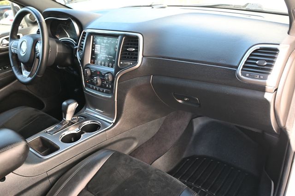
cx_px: 148
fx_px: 246
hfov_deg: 62.0
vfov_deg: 43.6
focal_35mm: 30
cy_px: 98
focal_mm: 20
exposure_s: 1/125
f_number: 3.8
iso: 640
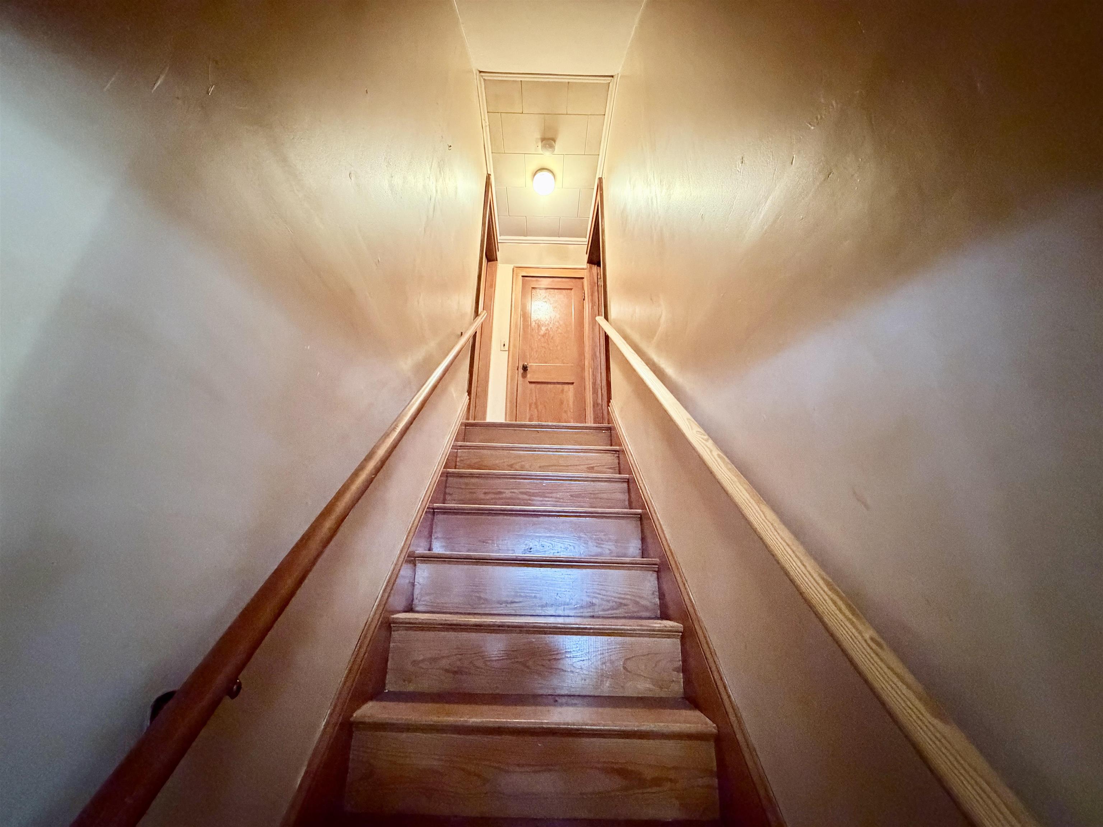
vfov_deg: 85.7
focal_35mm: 14
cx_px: 552
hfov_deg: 102.1
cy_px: 414
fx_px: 446
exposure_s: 1/40
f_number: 2.2
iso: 1250
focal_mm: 2.22
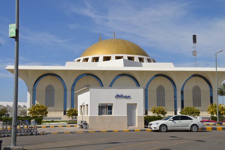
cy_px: 75
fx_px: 328
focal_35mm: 52
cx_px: 112
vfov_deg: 25.7
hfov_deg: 37.9
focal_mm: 35
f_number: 10
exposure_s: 1/400
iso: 100
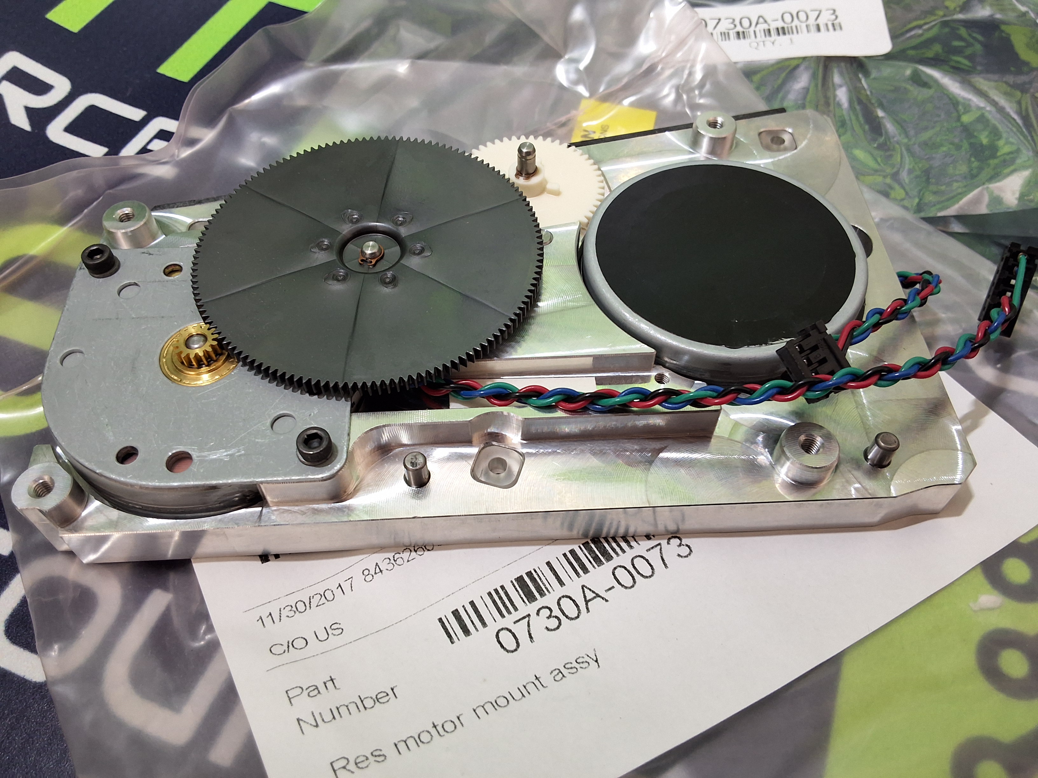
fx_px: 840
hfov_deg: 63.4
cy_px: 389
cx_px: 519
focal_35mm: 28
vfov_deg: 49.7
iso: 160
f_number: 1.9
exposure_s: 1/40
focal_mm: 2.91
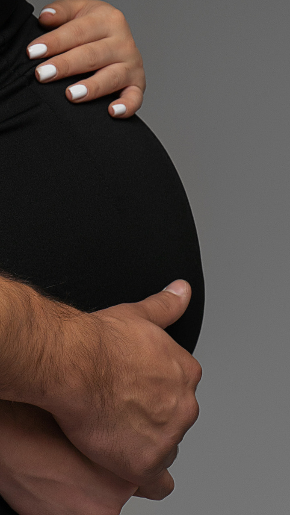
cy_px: -140
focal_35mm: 227
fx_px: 3103
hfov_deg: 5.3
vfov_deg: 9.3
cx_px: -225
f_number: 5.6
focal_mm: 68
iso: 250
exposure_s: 1/160
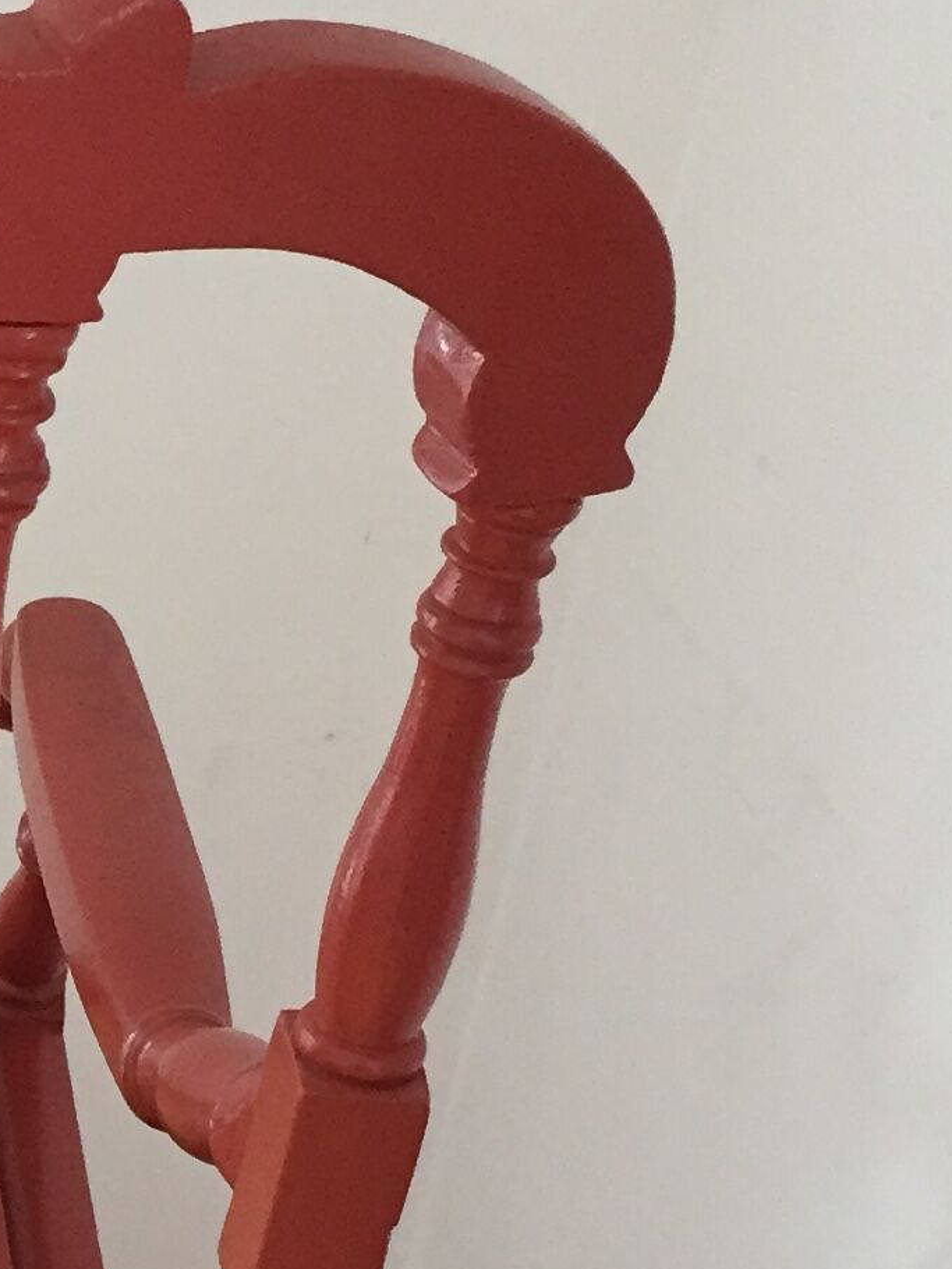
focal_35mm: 104
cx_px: -590
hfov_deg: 13.2
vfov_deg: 18.7
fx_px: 3812
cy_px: 1044
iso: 160
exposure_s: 1/33
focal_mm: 4.15
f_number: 2.2
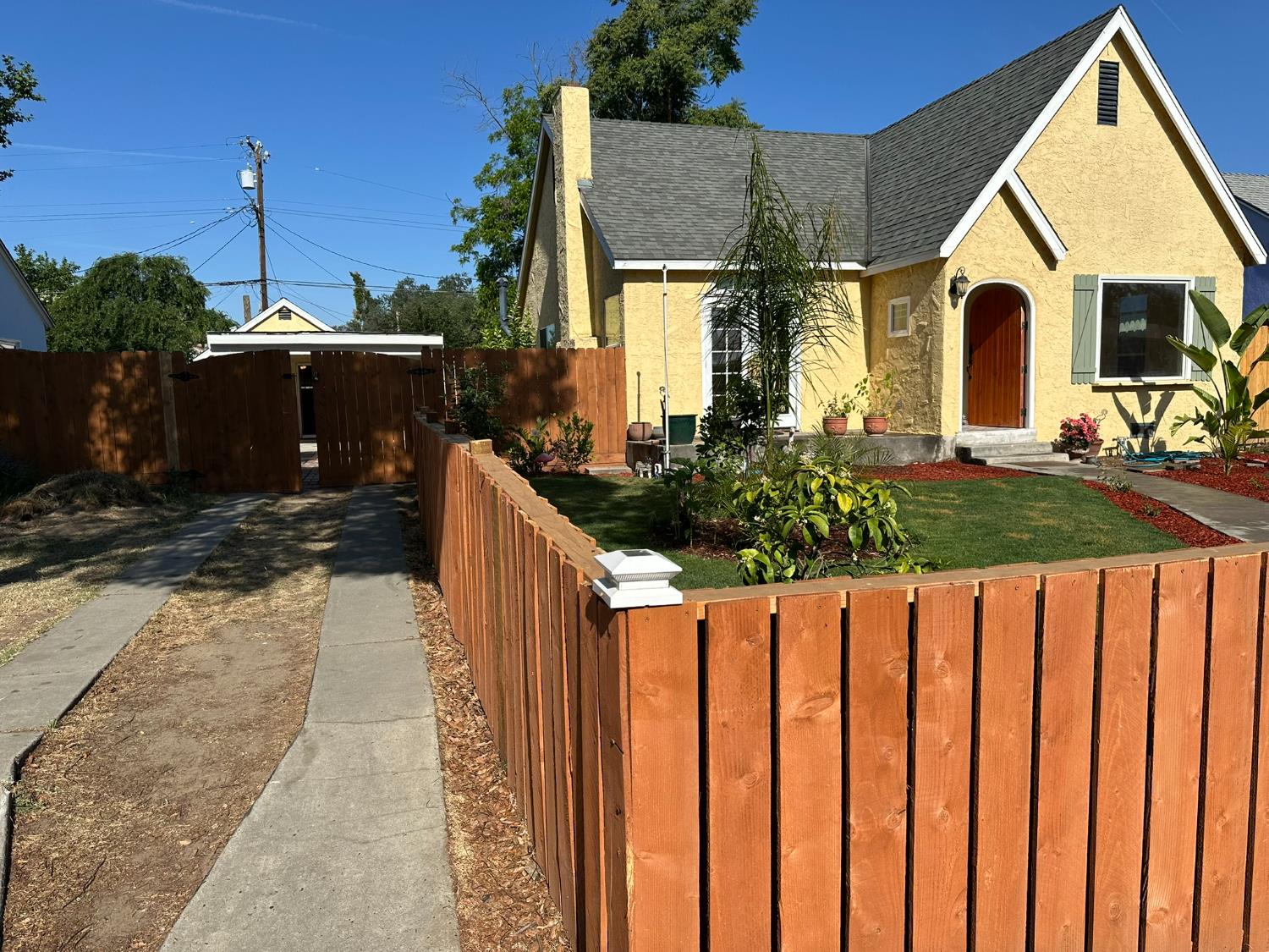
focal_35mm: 24
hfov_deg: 71.6
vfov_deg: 56.8
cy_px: 476
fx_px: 880
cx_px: 634
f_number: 1.78
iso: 80
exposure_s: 1/5263
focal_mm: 6.86
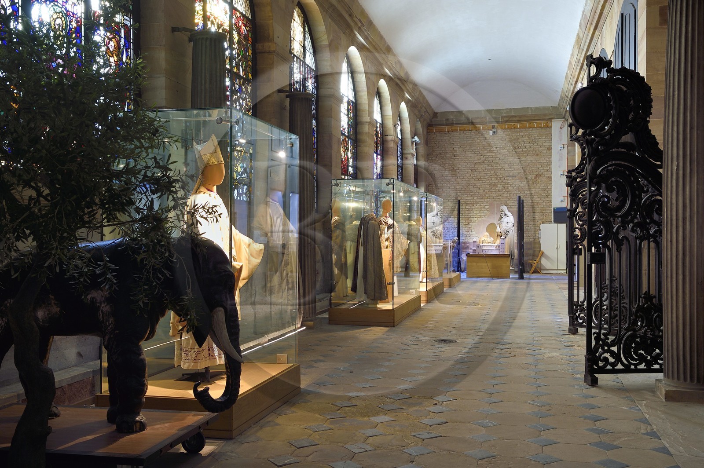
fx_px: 742
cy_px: 234
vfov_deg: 35.0
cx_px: 352
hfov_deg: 50.7
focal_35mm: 38
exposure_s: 1/1.67
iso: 400
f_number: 10
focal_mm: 38
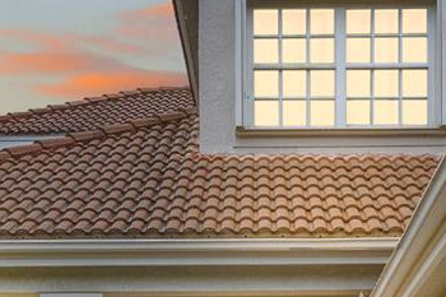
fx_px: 1015
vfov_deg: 15.3
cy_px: 451
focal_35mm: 82
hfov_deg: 24.7
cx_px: 269
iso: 500
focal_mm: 14
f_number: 8
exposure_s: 1/1000
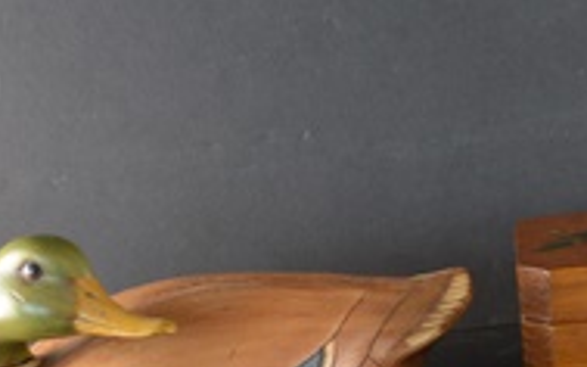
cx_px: 559
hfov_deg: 19.0
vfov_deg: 12.1
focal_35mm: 107
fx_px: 1711
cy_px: 342
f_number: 4
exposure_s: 1/60
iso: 400
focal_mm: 22
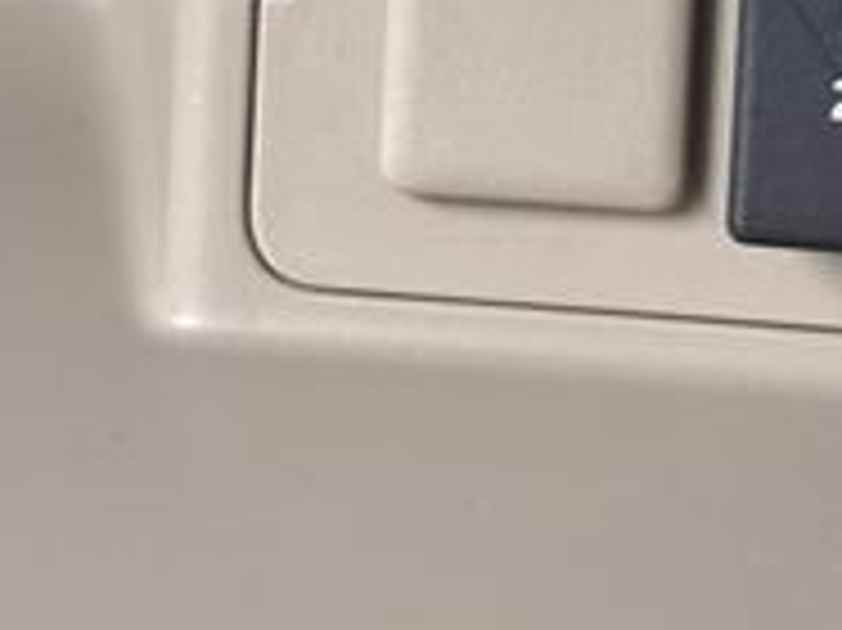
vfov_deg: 8.3
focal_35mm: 178
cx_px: 1036
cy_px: -40
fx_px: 4327
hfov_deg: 10.9
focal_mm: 5.96
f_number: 1.6
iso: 250
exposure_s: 1/40
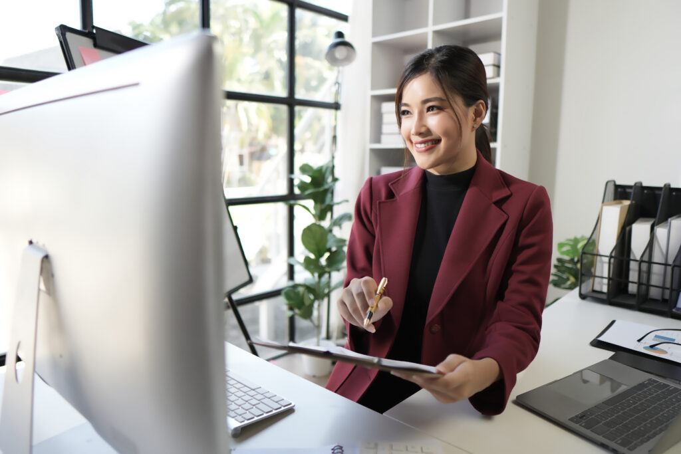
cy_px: 227
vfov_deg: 53.1
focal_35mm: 24
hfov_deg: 73.7
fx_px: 454
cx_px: 340
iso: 200
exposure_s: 1/800
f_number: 1.4
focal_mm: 16
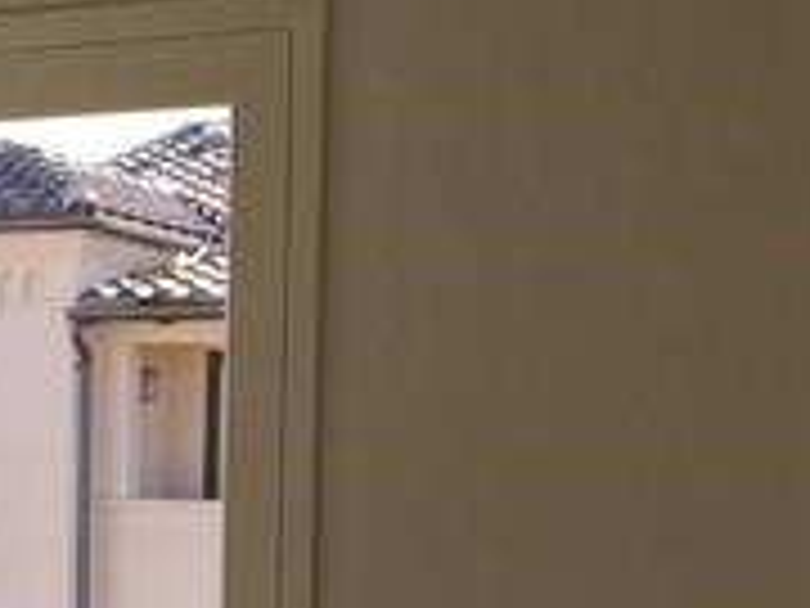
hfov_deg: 18.7
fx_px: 2410
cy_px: 716
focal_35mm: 103
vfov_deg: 14.0
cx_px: 45
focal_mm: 4.15
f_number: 2.2
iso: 32
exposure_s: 1/471
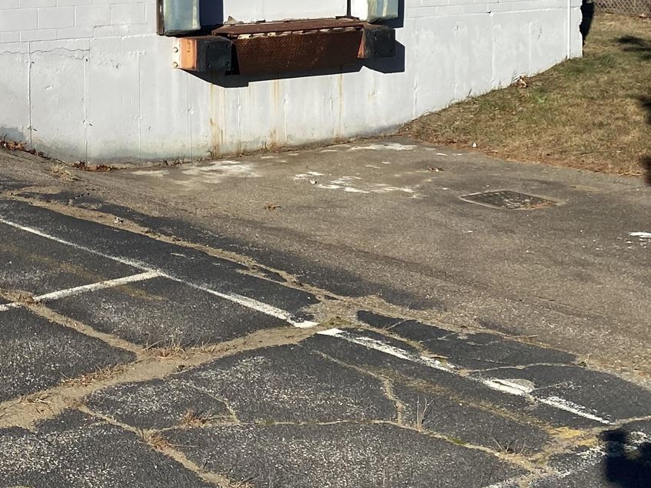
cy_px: -44
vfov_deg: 19.8
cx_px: -14
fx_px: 1335
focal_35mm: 71
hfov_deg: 25.9
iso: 32
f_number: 1.8
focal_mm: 4.25
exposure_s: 1/4444
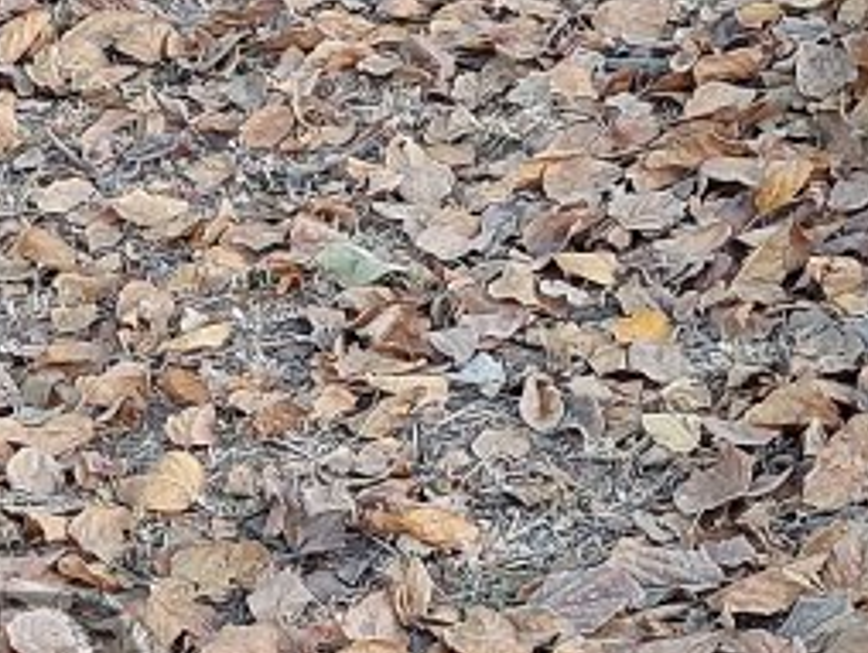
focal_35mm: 151
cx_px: -355
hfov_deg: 12.5
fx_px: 3790
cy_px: 817
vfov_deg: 9.7
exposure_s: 1/100
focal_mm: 5.23
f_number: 1.8
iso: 200
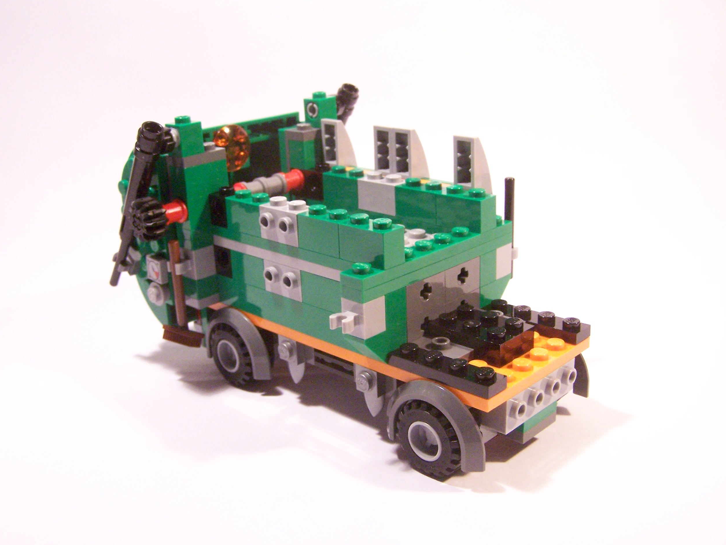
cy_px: 267
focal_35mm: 39
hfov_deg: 47.9
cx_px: 366
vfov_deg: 36.8
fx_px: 818
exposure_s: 1/45
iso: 400
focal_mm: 6.3
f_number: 3.2
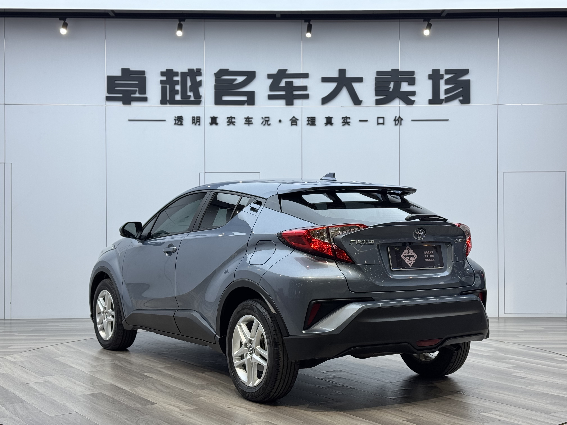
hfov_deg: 39.7
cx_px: 284
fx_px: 786
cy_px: 212
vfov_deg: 30.3
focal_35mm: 48
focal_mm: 6.76
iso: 100
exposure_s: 1/172
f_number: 1.78
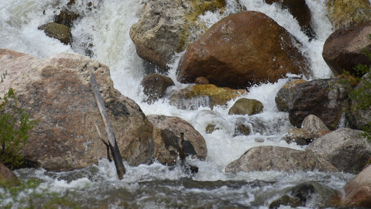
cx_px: 128
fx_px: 5607
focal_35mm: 570
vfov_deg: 2.1
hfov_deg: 3.8
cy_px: 27
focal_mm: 300
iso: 125
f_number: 5.6
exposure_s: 1/640
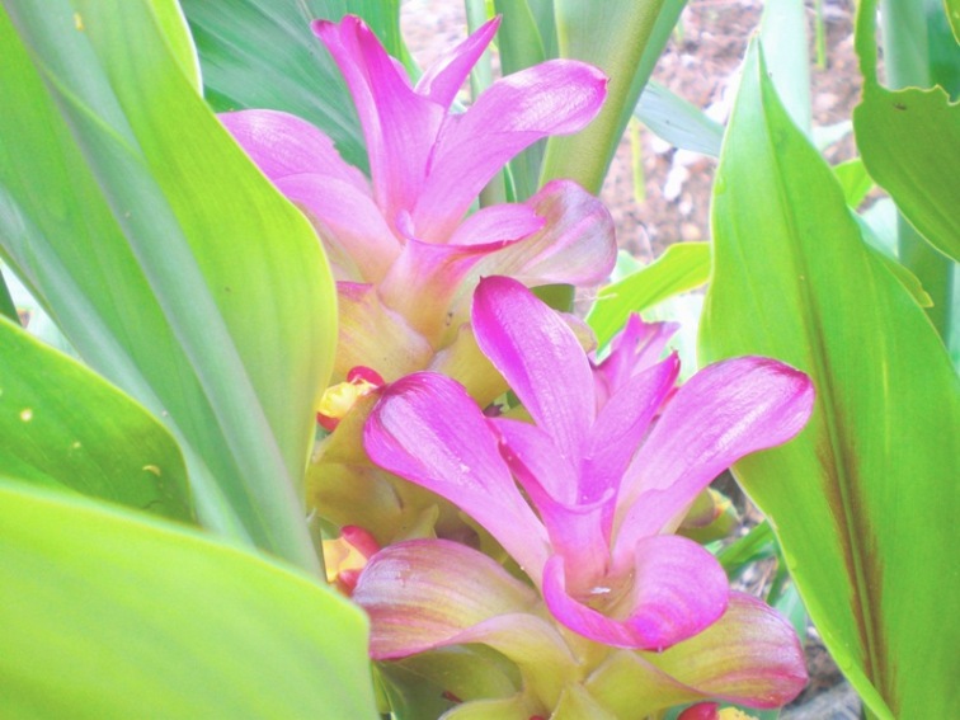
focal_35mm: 38
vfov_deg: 37.7
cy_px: 360
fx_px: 1054
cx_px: 480
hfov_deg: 49.0
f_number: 3.1
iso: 50
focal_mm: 6.3
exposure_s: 1/80
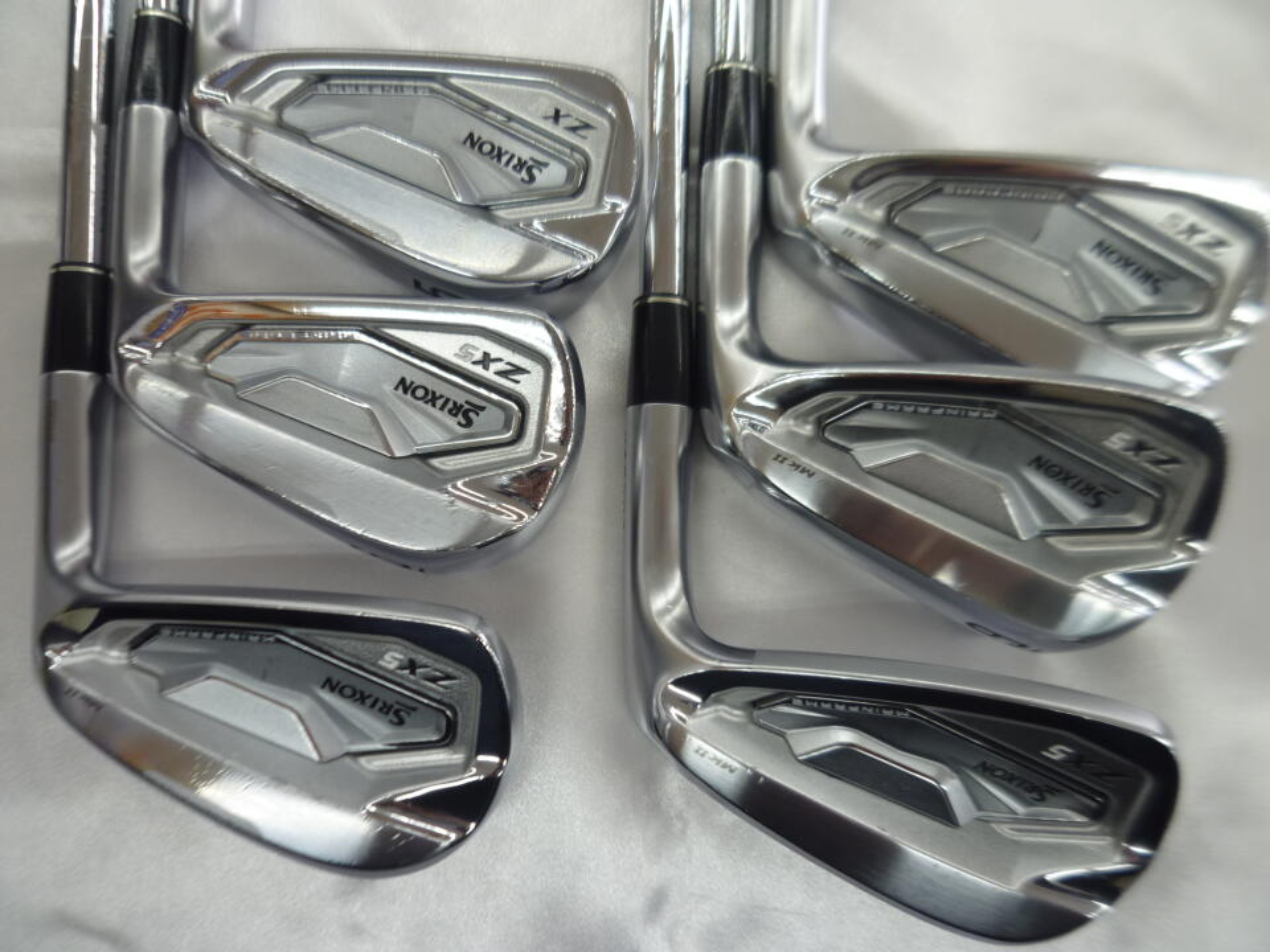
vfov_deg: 54.9
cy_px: 476
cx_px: 635
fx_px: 917
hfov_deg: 69.4
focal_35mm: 25
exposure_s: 1/40
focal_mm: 4.5
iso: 80
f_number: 2.8
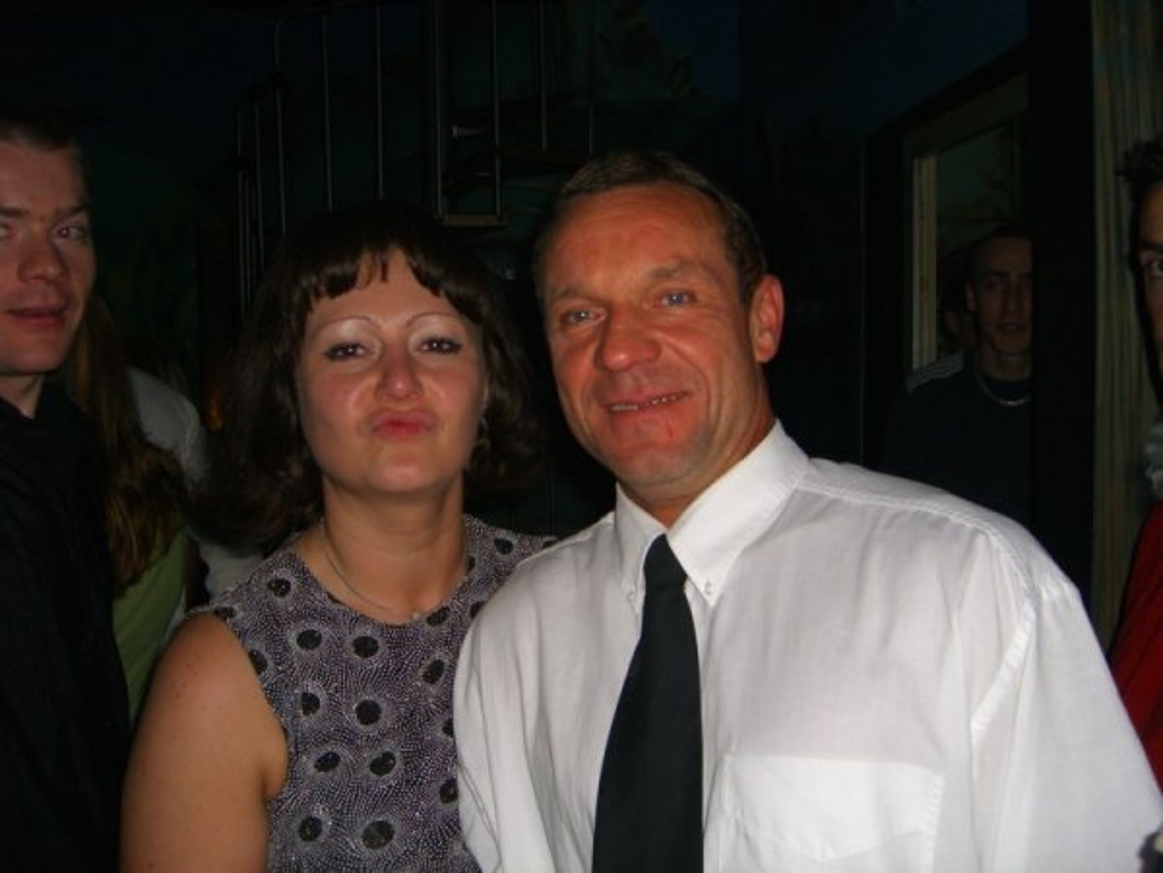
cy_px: 436
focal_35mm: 38
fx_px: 1277
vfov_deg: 37.7
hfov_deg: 49.0
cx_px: 582
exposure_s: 1/60
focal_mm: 7.9
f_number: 2.8
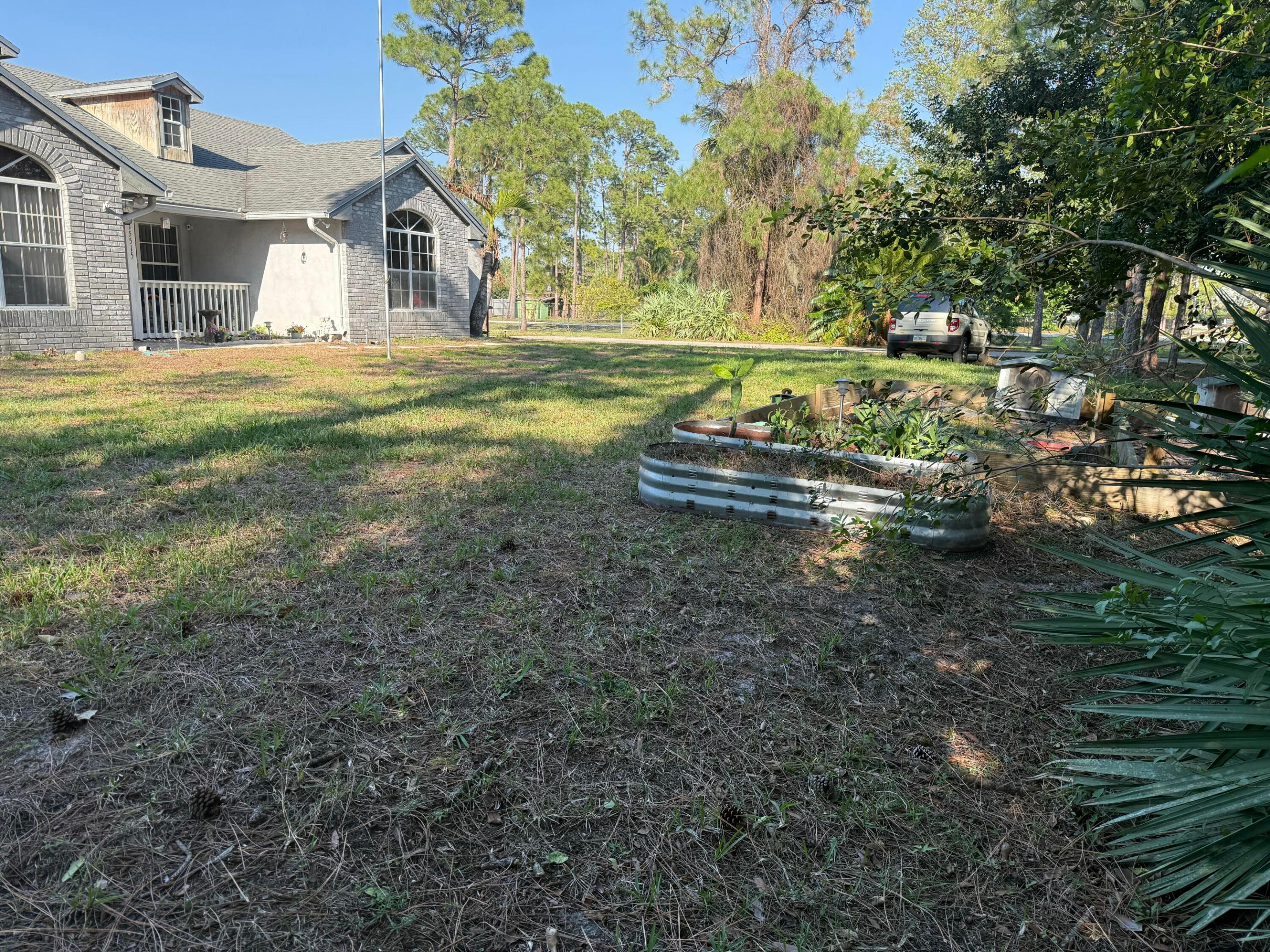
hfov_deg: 71.6
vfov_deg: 56.8
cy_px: 476
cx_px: 635
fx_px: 881
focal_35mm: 24
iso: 100
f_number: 1.78
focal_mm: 6.76
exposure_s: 1/1211
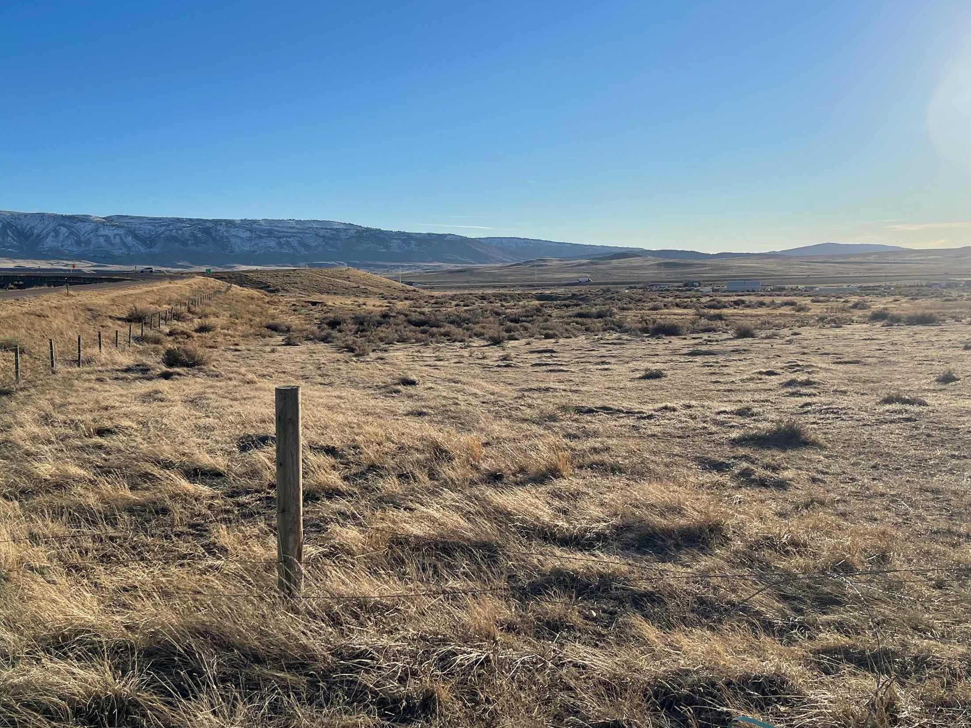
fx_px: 982
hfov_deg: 52.5
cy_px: 282
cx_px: 428
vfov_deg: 40.5
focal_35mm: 35
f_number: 1.6
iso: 32
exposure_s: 1/5128
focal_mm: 5.1
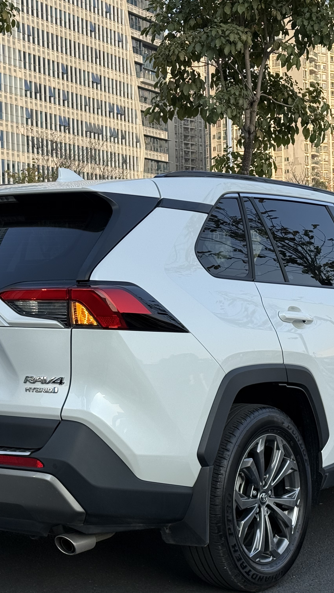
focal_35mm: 70
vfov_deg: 30.2
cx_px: 170
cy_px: 297
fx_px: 1102
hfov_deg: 17.2
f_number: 1.78
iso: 64
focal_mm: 6.76
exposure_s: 1/1642
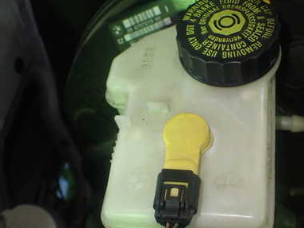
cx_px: 189
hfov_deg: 40.2
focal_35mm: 47
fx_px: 413
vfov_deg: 30.8
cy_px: 127
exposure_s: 1/125
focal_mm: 5.4
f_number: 2.3
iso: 500
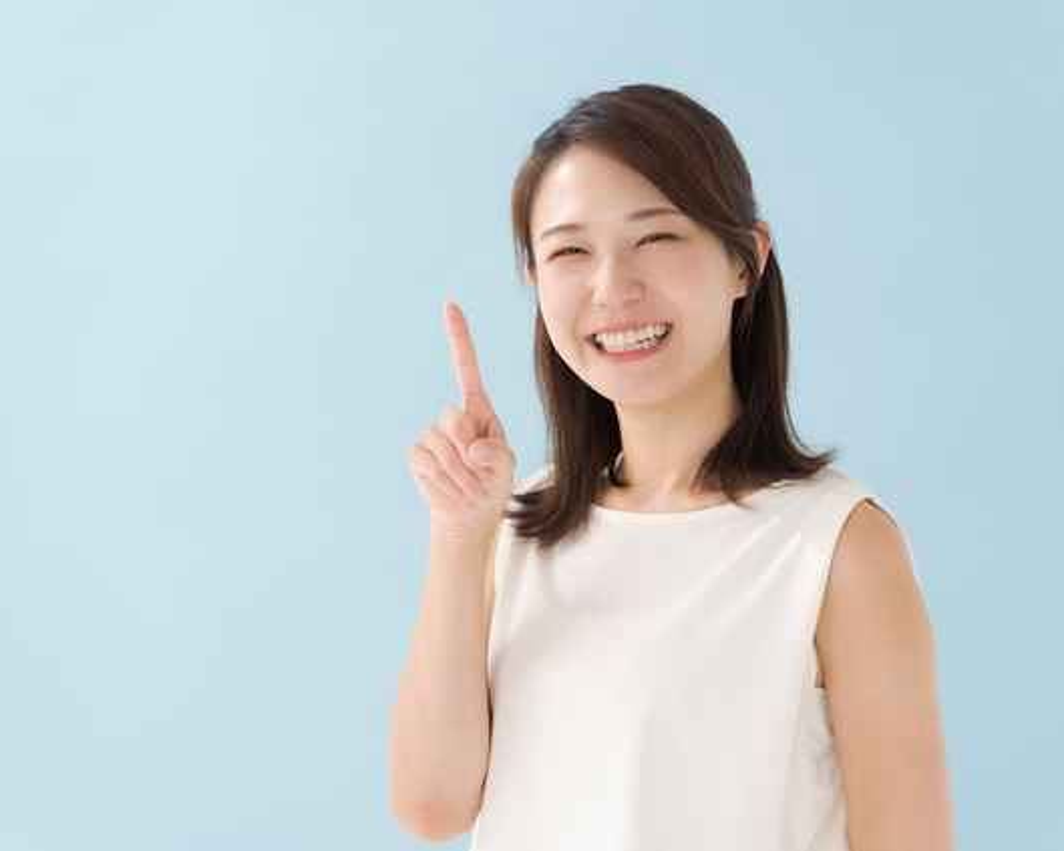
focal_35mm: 168
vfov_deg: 9.2
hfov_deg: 11.5
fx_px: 5289
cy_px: 424
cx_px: 527
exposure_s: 1/160
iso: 250
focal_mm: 148
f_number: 4
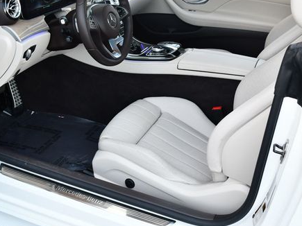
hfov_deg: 37.5
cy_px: 85
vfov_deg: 28.4
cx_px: 141
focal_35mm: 51
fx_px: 445
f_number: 4
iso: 400
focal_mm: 18
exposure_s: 1/250
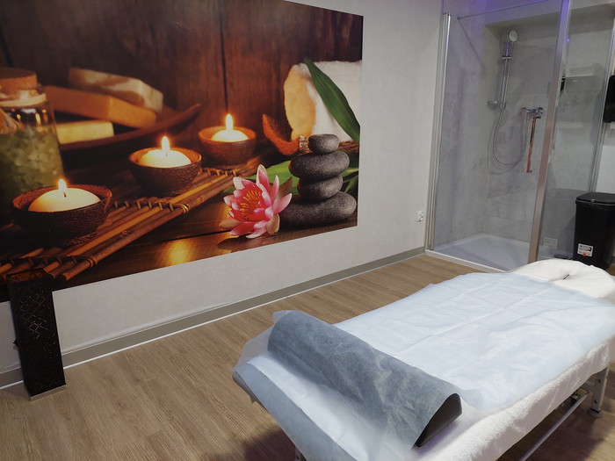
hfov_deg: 71.6
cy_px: 230
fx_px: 426
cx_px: 308
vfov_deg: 56.8
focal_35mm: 24
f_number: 1.8
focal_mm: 5.23
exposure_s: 1/50
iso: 250
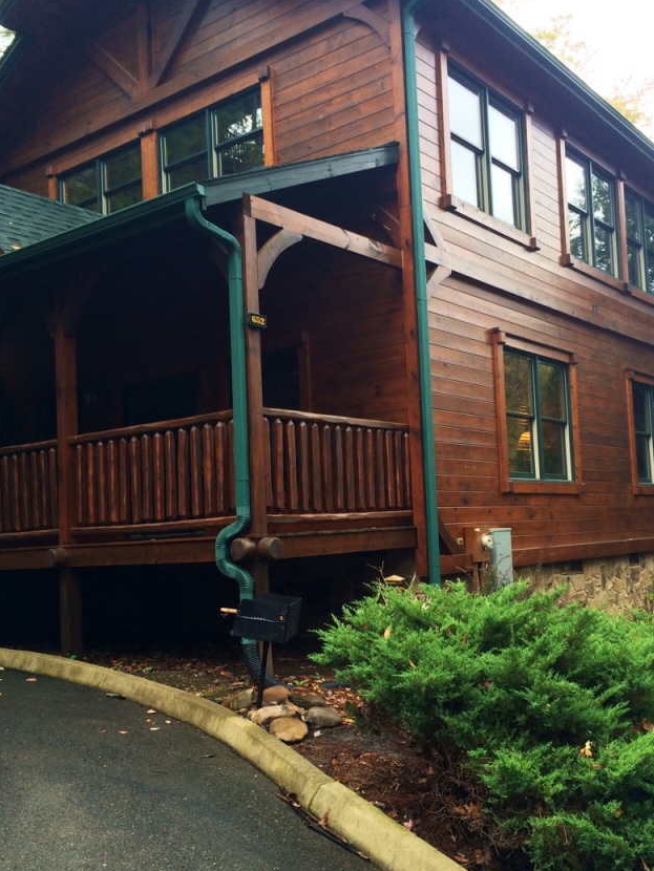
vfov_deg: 50.1
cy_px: 473
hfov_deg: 38.6
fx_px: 932
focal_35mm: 37
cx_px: 384
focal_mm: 4.12
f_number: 2.2
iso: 50
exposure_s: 1/60
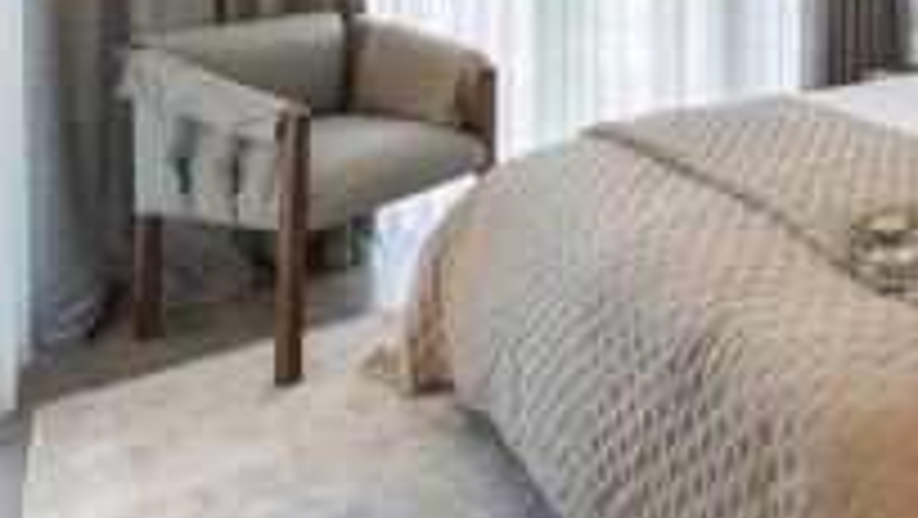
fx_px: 950
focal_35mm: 39
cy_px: -65
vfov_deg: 27.6
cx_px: 986
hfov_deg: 42.0
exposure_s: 1/80
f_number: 5.6
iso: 2000
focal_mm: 16
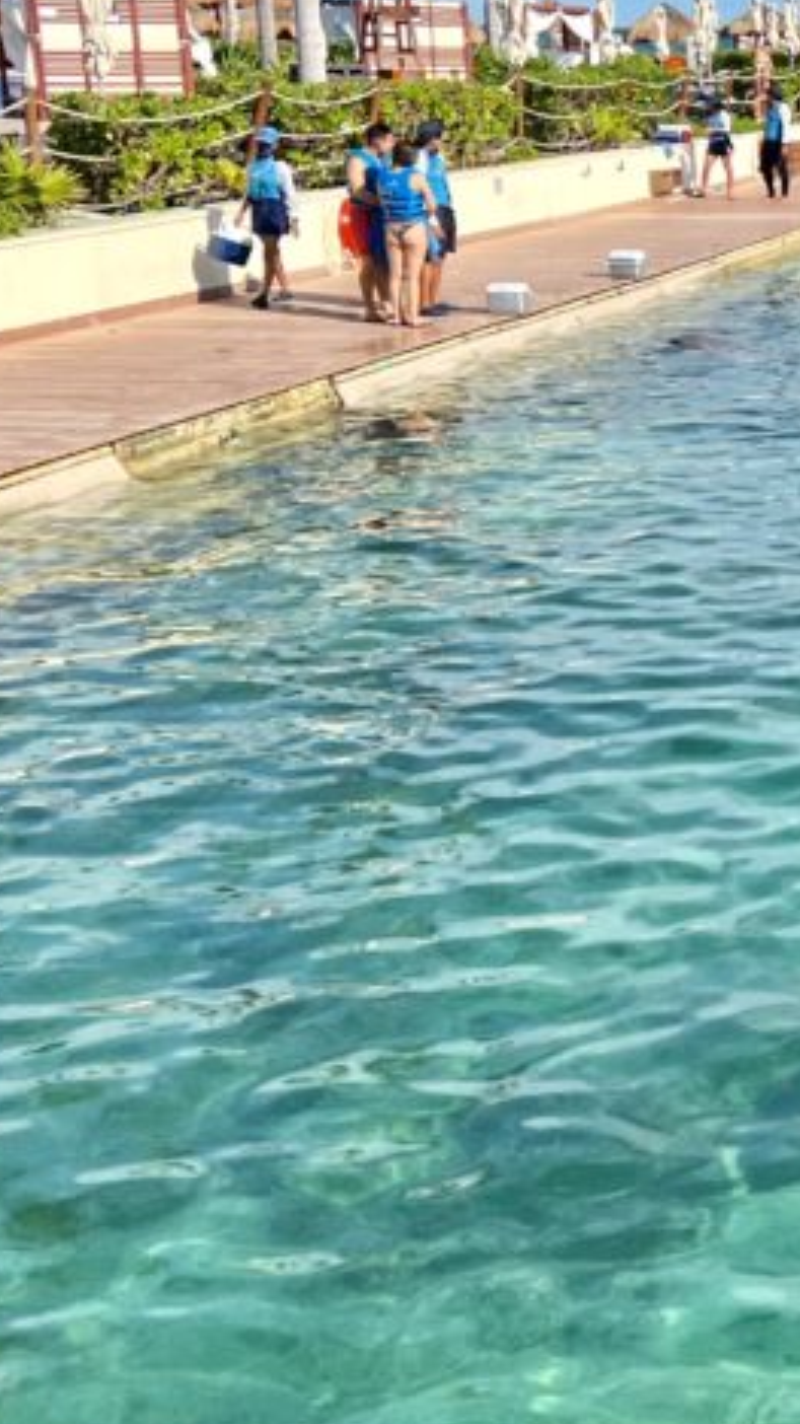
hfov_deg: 16.4
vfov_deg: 33.6
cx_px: 1414
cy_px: 496
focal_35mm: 62
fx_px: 2340
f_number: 1.5
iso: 50
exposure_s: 1/3968
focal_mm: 5.7
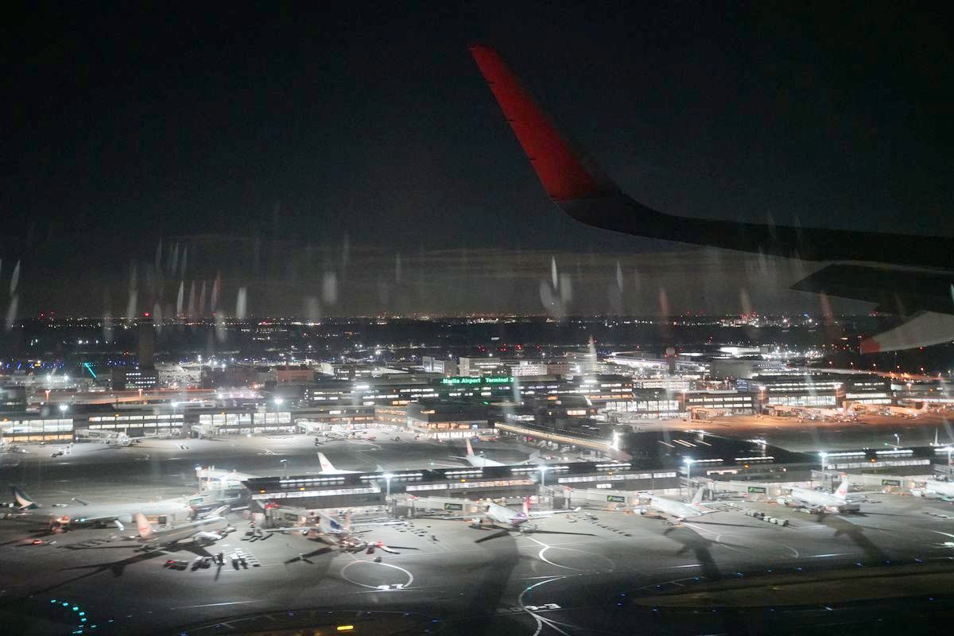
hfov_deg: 42.7
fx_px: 1219
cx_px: 477
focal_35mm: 46
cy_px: 318
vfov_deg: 29.2
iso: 12800
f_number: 2.8
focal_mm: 46
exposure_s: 1/60
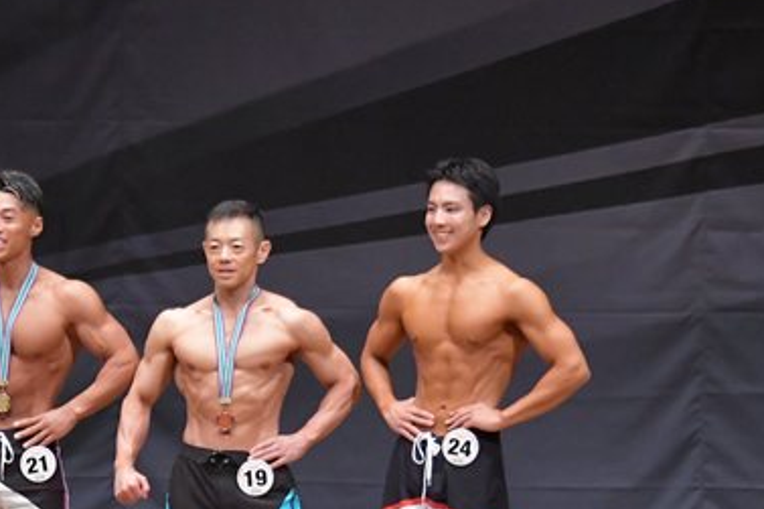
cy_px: 497
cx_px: 17
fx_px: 7976
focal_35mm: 376
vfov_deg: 3.6
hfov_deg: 5.5
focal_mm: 122
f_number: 5.6
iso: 6400
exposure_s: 1/400
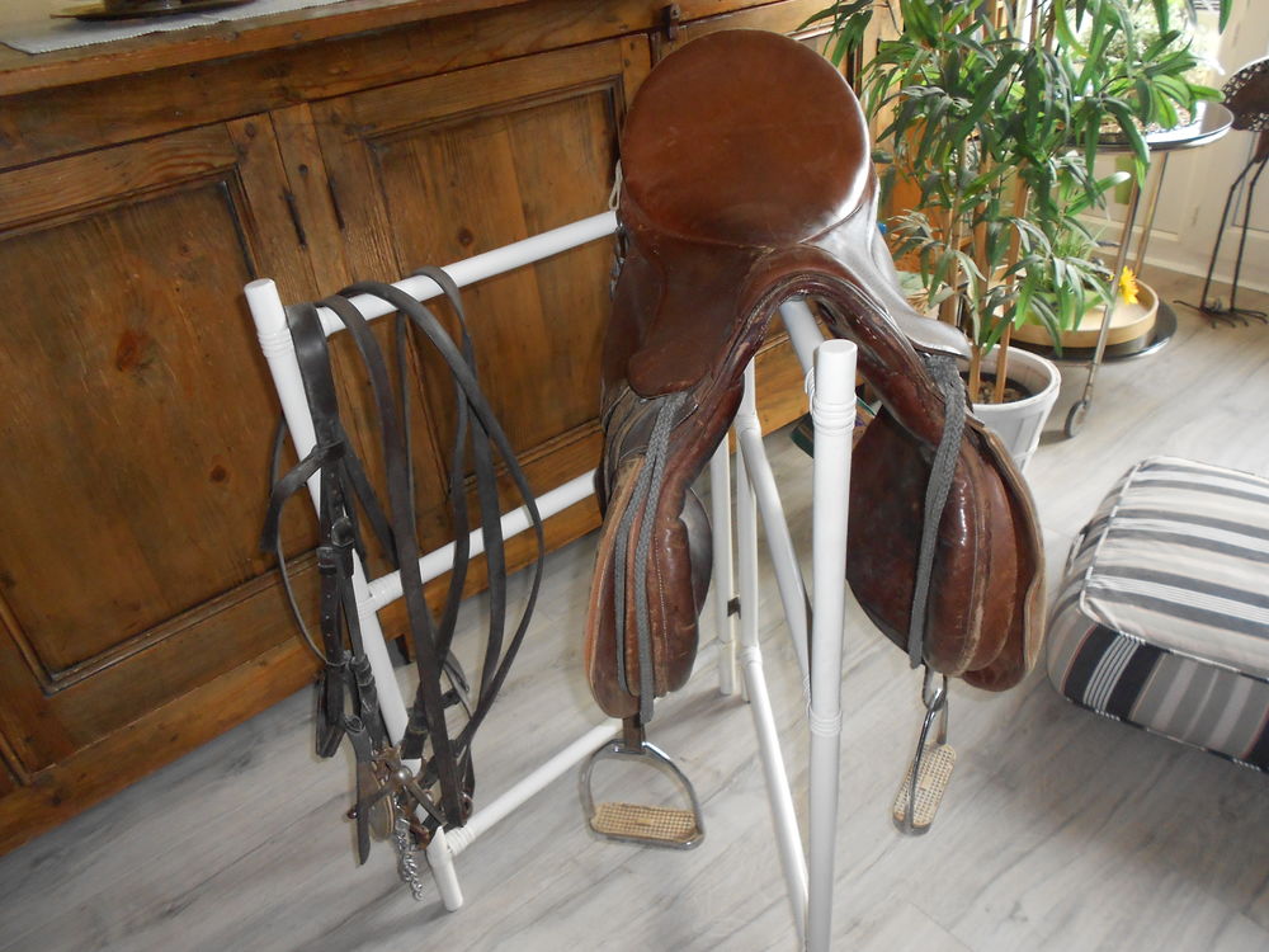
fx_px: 953
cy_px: 476
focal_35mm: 26
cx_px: 634
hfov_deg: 67.3
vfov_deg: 53.1
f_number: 3.2
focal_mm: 4.6
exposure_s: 1/25
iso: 200
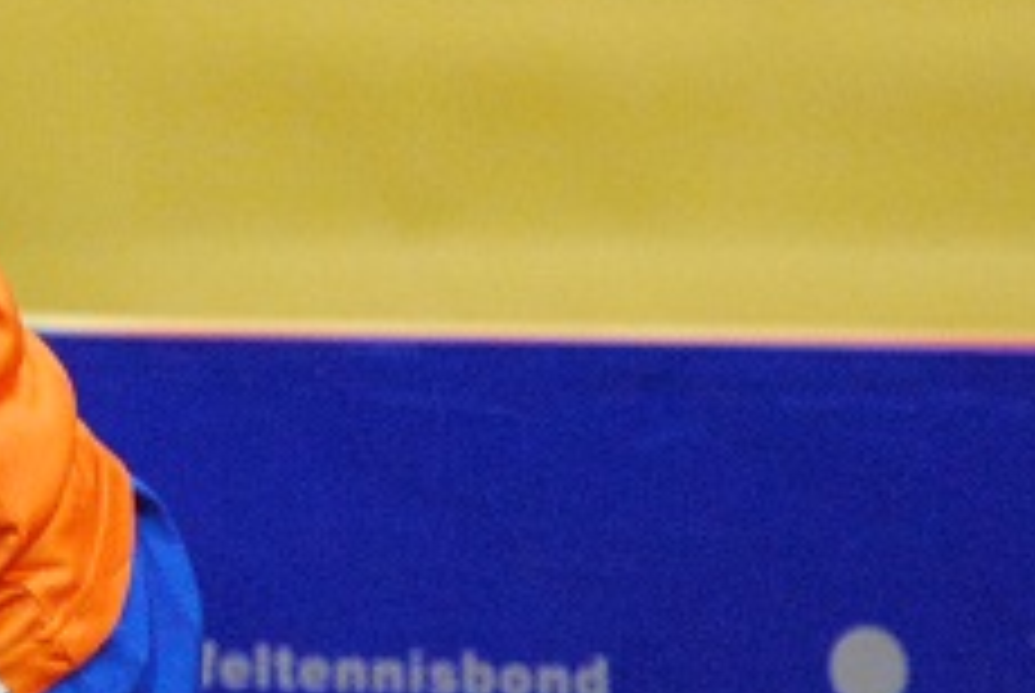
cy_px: 70
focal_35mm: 684
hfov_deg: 3.0
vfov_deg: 2.0
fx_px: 19695
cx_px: -860
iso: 1600
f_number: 5.6
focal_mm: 105
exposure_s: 1/60
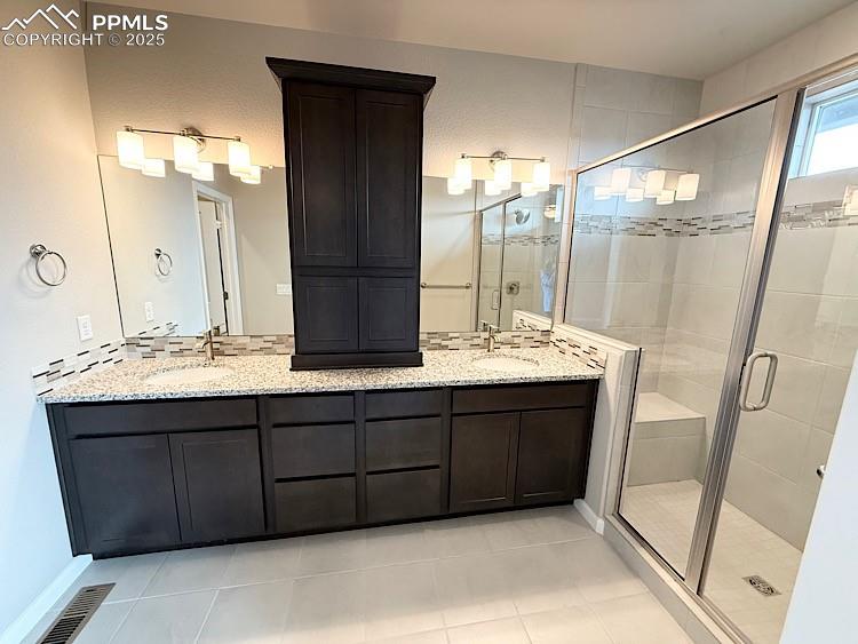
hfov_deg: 102.0
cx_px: 429
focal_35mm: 14
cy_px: 322
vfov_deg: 85.7
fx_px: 347
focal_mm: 2.22
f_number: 2.2
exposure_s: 1/120
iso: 250
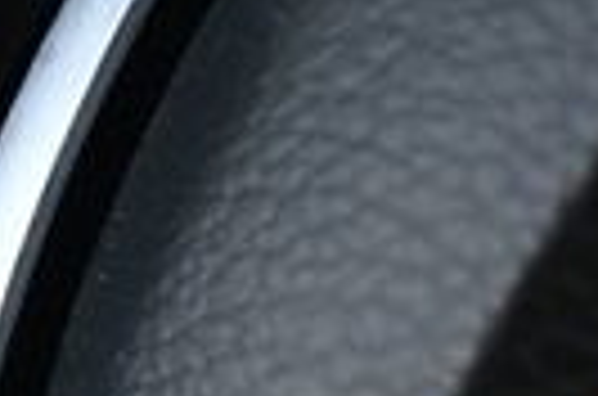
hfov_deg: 6.6
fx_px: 5038
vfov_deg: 4.5
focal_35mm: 304
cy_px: 554
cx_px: -585
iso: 900
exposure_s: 1/125
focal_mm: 42
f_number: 5
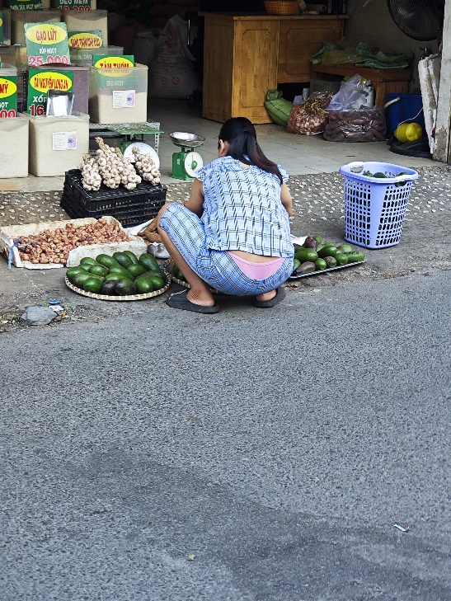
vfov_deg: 26.0
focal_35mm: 75
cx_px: 226
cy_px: 300
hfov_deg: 19.6
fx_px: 1302
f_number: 2
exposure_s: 1/100
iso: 64
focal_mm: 7.06
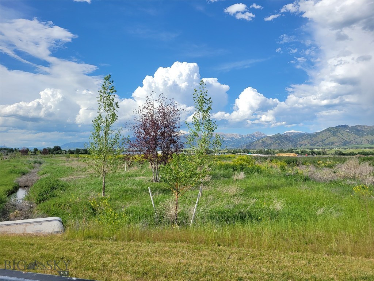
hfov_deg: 67.3
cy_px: 140
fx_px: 281
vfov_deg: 53.1
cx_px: 187
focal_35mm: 26
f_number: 1.8
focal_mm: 5.4
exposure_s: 1/2531
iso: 40
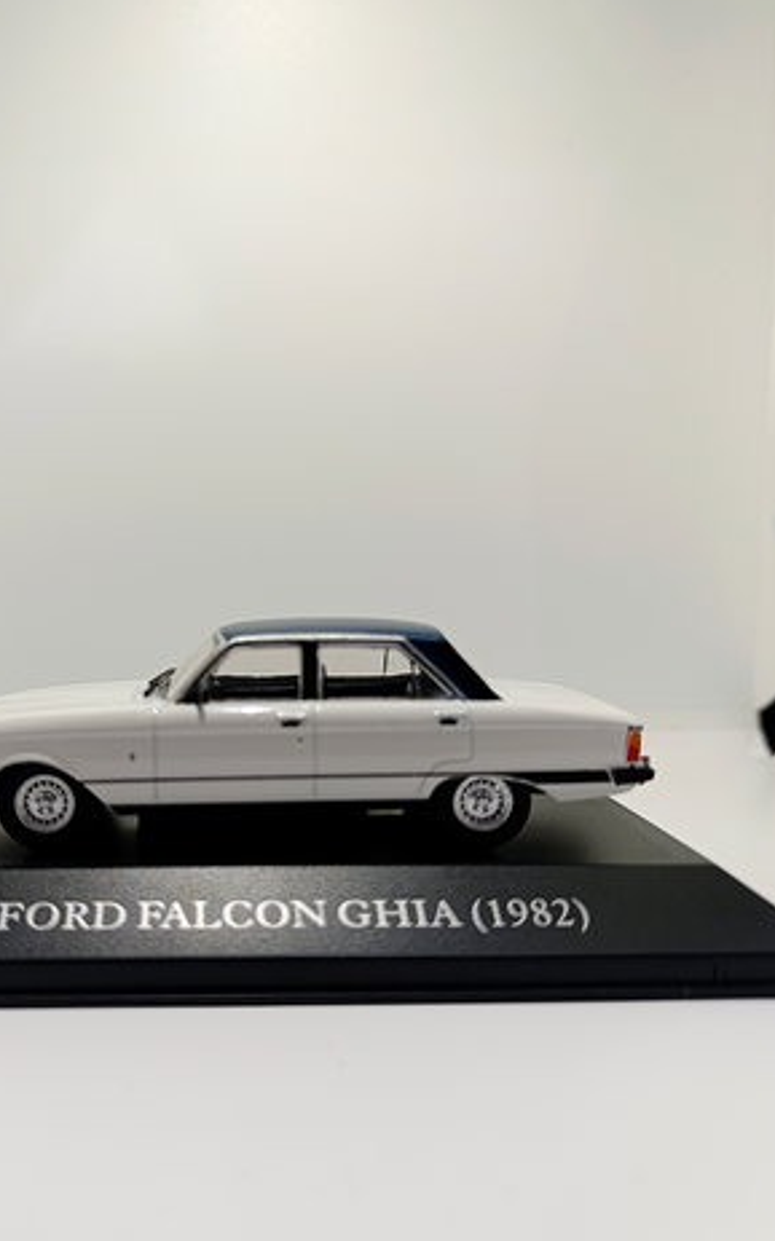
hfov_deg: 43.9
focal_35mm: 28
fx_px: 947
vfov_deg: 66.4
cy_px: 653
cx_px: 263
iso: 640
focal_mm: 6.14
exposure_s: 1/100
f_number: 1.6
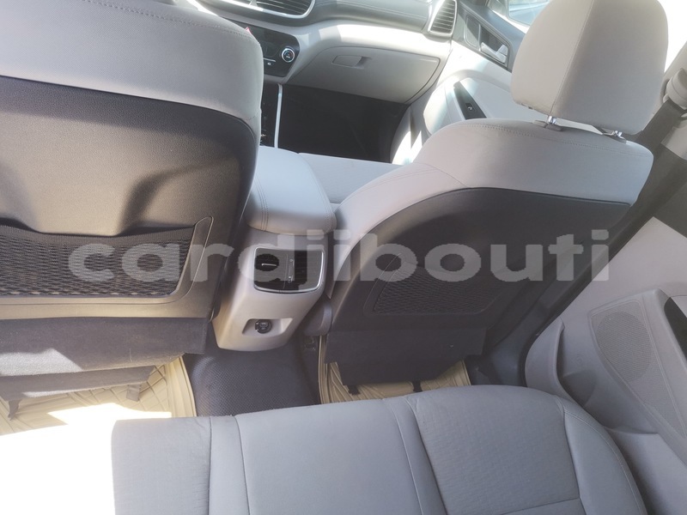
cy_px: 258
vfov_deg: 53.1
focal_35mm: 26
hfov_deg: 67.3
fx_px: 516
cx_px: 344
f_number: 1.8
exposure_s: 1/116
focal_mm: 4.75
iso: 50
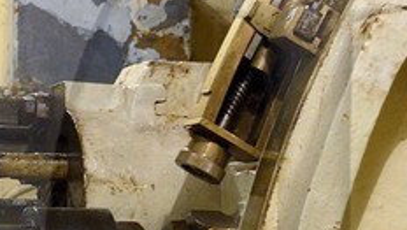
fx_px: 1869
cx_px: 688
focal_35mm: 173
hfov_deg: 11.7
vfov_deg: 7.0
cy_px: 284
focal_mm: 24
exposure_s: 1/3.33
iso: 800
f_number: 6.3
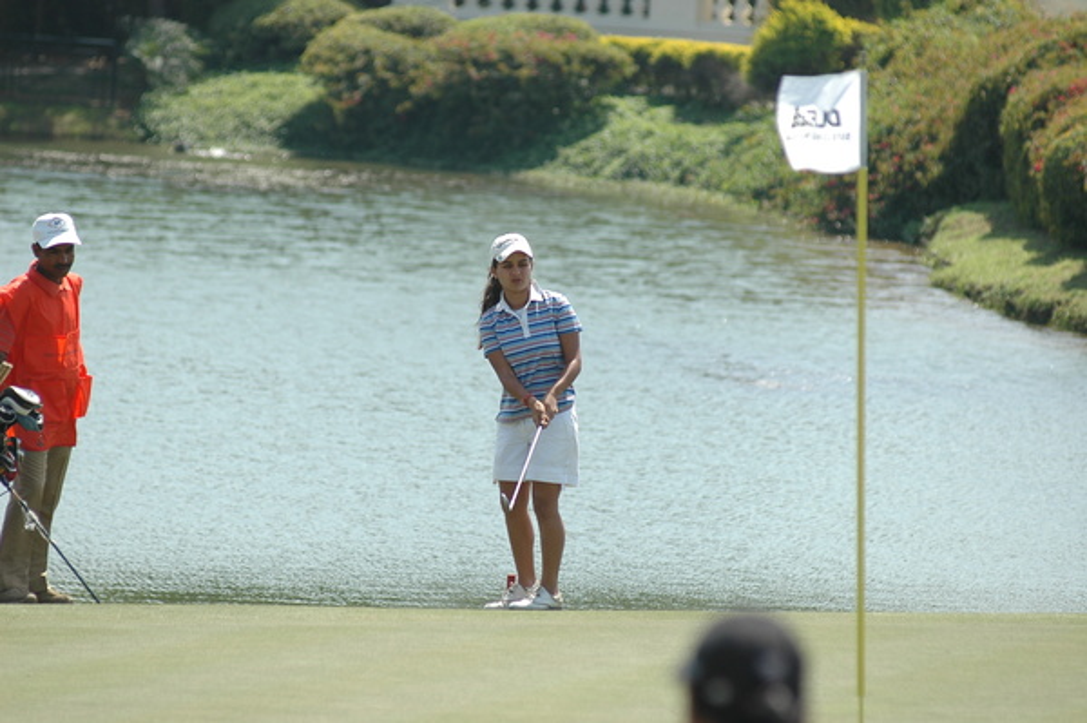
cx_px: 544
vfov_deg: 4.6
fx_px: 9051
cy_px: 362
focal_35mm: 300
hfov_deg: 6.9
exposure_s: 1/1250
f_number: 4
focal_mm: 200
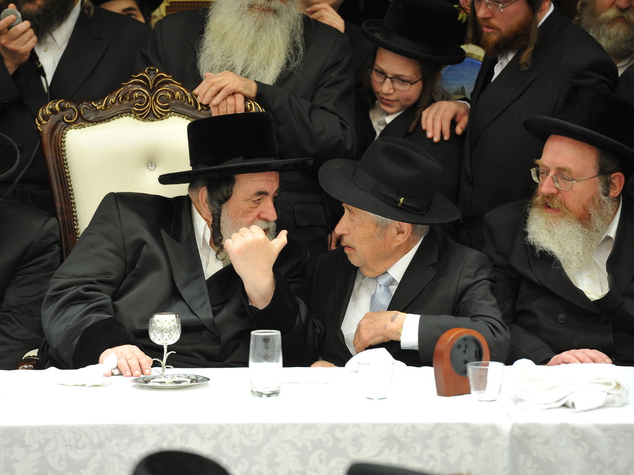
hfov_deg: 9.1
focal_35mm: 218
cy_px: 239
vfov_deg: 6.8
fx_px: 3992
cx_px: 287
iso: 1250
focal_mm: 200
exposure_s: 1/100
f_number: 3.5
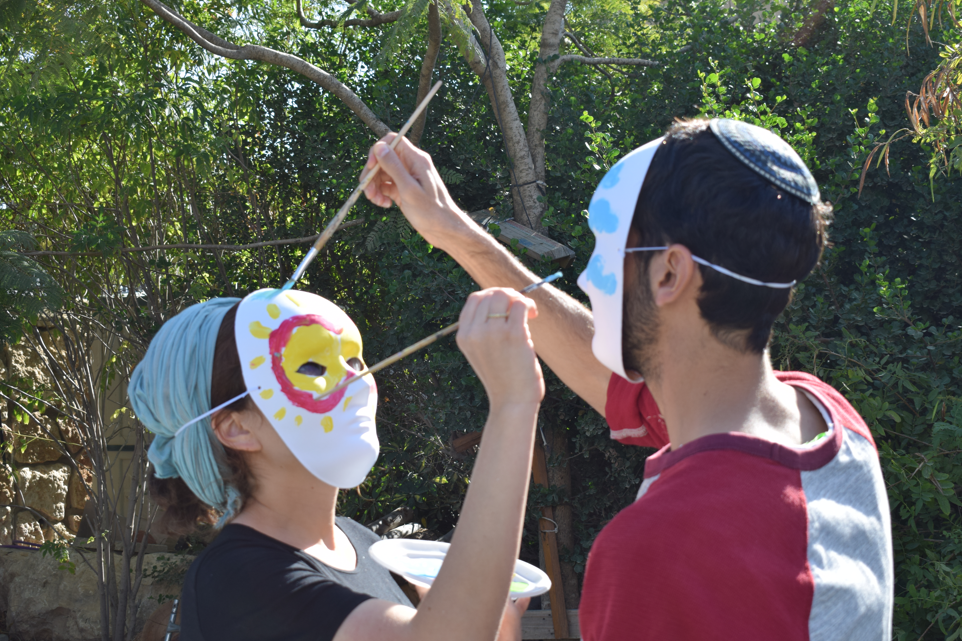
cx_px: 481
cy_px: 325
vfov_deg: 26.0
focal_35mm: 52
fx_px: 1389
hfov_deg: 38.2
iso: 200
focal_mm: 34
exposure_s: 1/250
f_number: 8
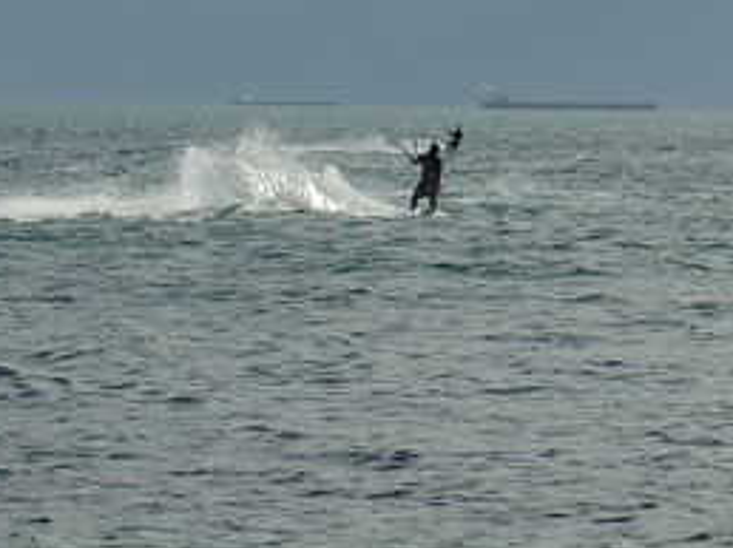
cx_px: 327
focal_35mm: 313
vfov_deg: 4.7
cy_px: -141
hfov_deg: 6.3
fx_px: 6622
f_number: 7.1
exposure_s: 1/800
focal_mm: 70
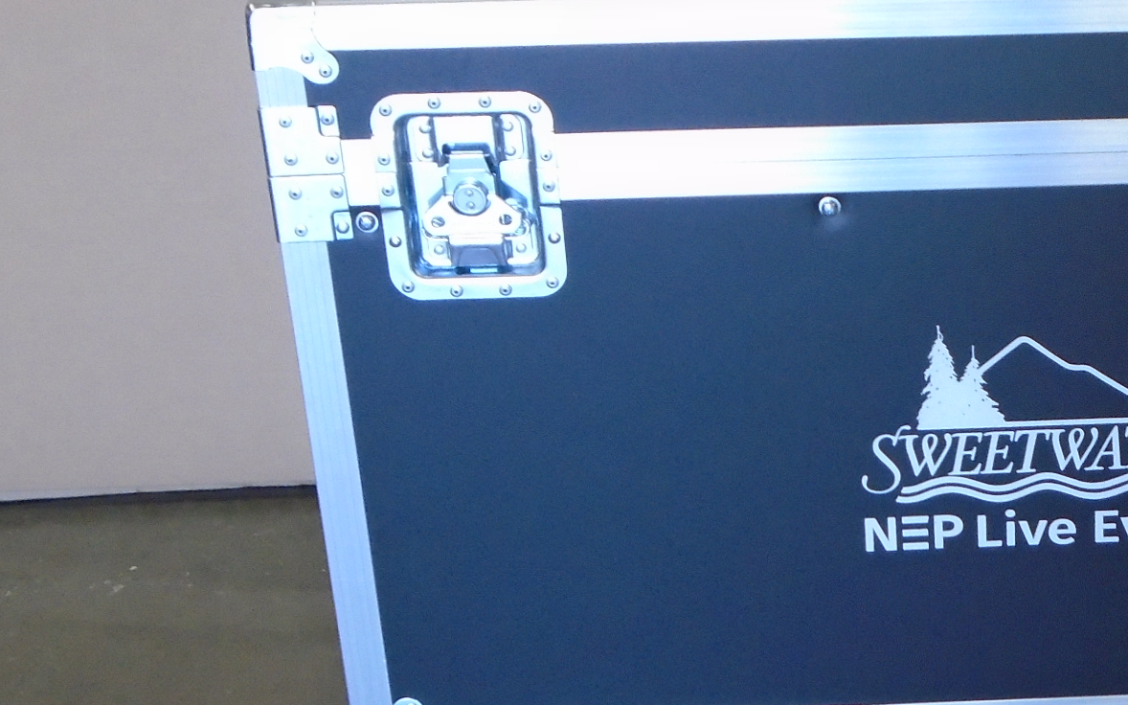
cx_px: 1121
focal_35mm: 84
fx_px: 2582
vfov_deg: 15.5
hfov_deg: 23.6
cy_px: 292
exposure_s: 1/40
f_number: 3.8
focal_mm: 6.4
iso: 250
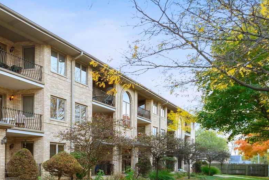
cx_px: 34
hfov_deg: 53.8
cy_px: 125
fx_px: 232
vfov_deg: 41.6
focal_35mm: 31
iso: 200
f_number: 7.1
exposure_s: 1/125
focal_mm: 10
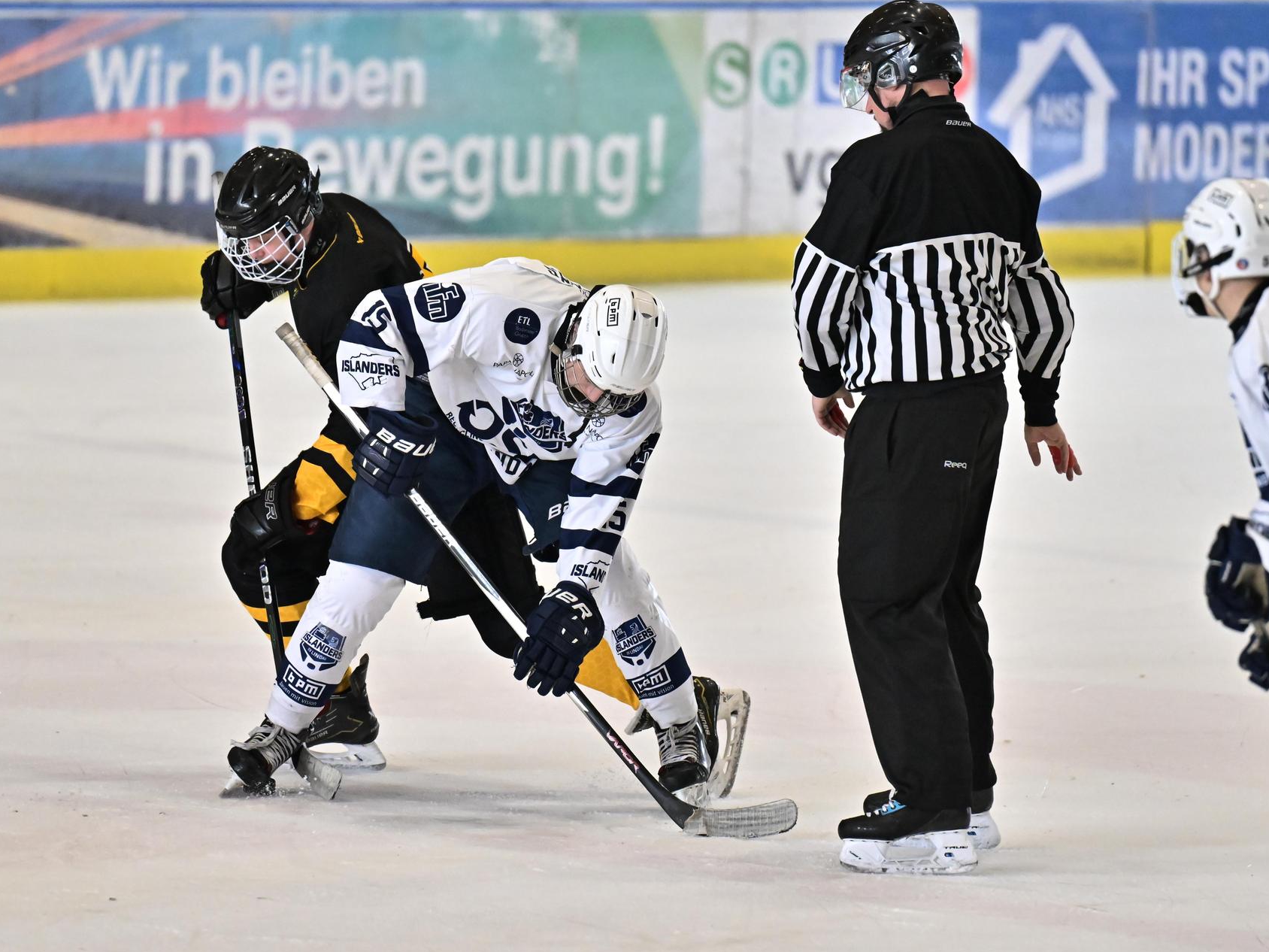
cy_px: 474
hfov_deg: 6.0
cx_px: 562
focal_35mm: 328
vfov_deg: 4.5
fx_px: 12024
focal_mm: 200
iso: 3200
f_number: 2.8
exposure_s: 1/800
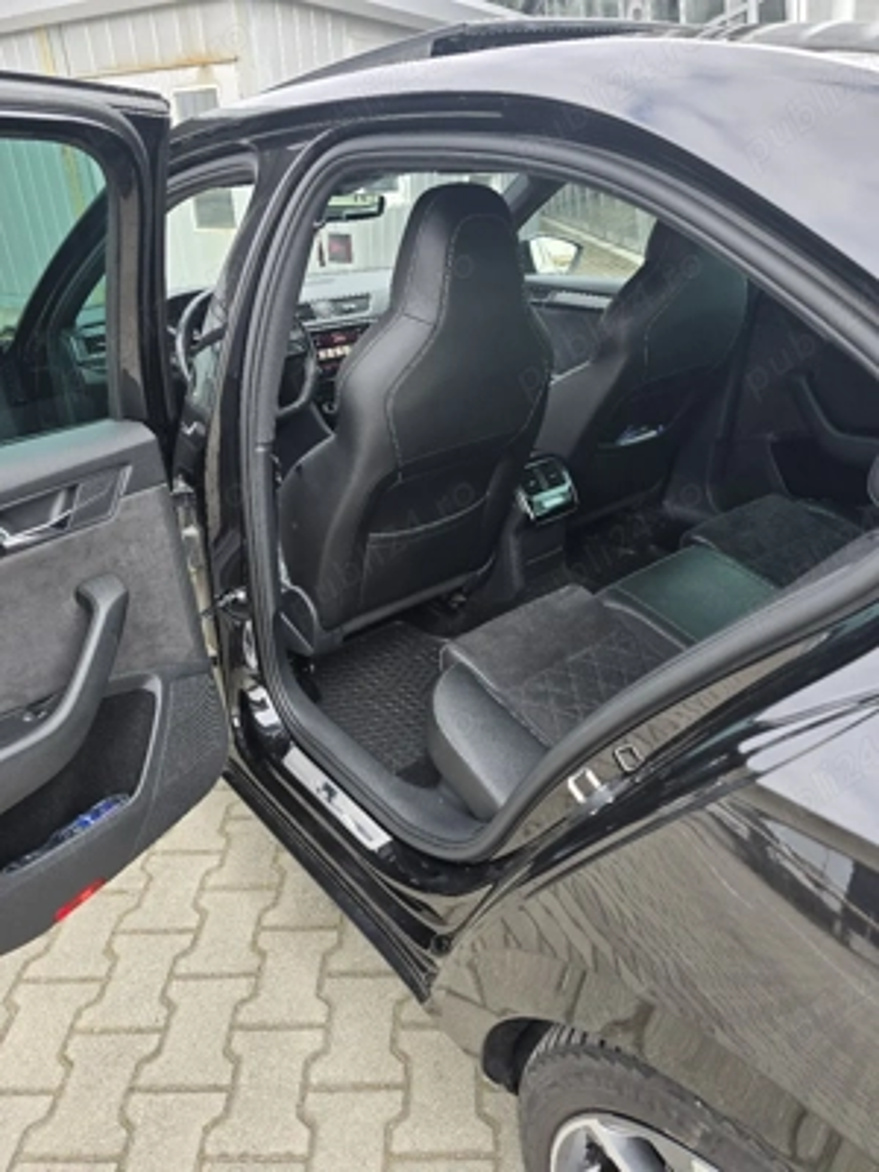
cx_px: 440
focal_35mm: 23
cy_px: 586
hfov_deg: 58.9
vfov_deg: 73.9
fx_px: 779
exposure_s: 1/182
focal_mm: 6.3
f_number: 1.7
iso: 50
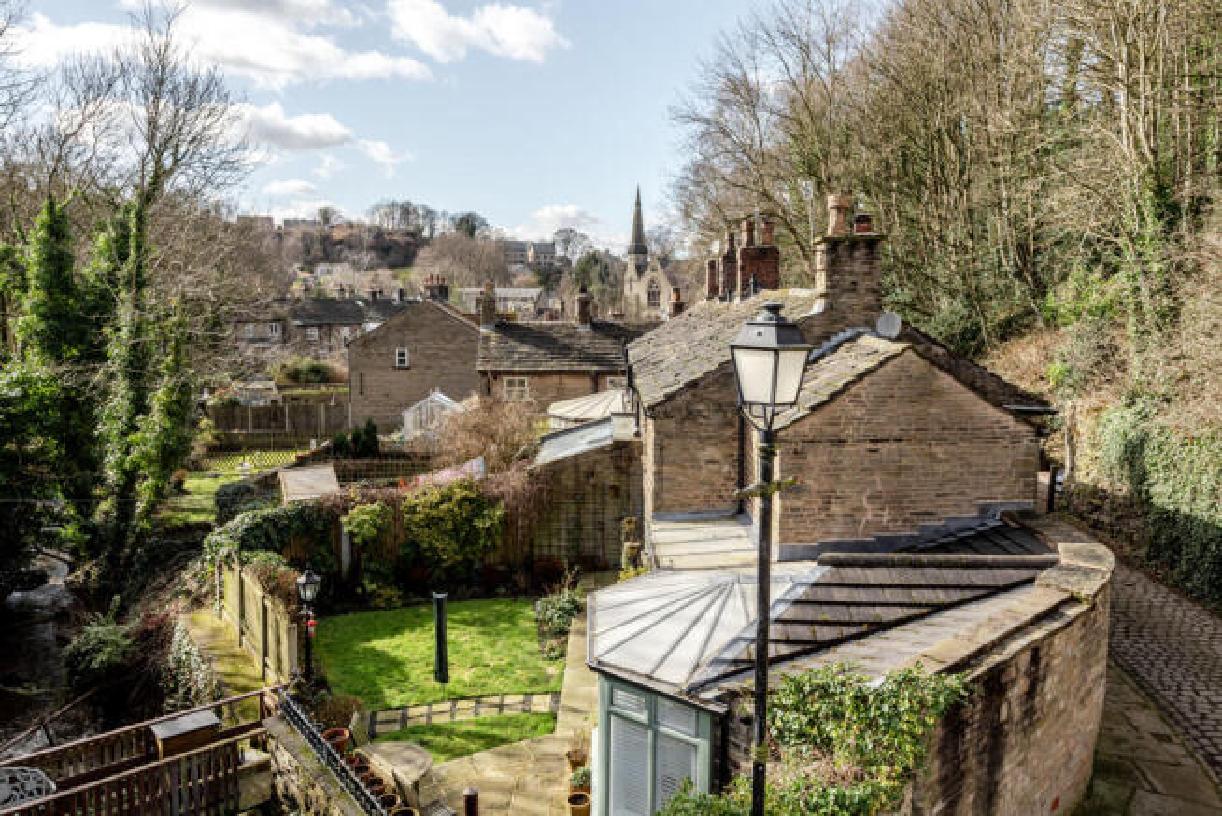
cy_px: 408
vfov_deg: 53.2
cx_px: 611
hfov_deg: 73.7
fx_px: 815
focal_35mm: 24
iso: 100
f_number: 8
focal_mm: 24
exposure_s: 1/250
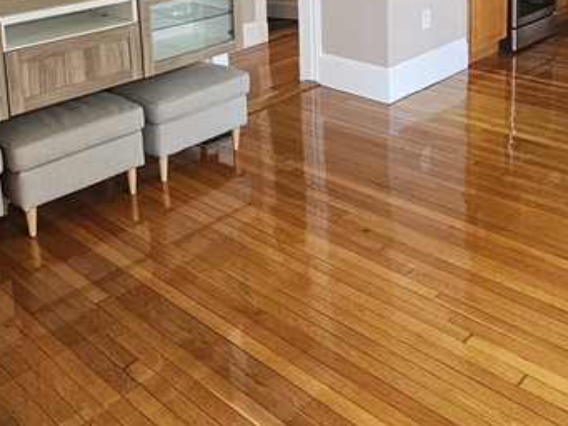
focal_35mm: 39
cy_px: -23
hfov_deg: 47.7
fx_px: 640
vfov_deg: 33.0
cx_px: 331
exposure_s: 1/60
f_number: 2.2
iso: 160
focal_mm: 2.2
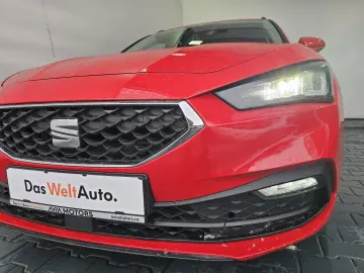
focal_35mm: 23
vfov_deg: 58.9
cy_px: 136
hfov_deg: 73.9
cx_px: 182
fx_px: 242
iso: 20
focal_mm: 6.3
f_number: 1.7
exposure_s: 1/220
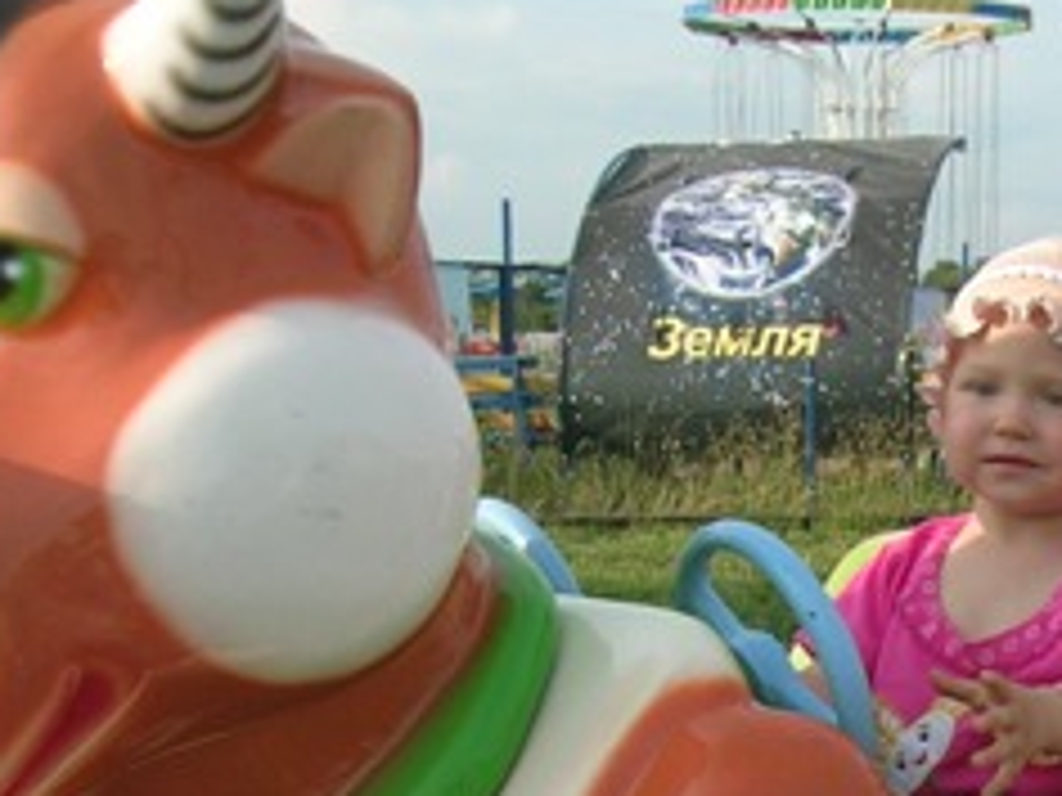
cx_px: 940
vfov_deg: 16.1
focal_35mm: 89
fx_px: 2730
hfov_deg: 21.6
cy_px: 890
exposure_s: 1/277
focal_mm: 5.4
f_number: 4.8
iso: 50
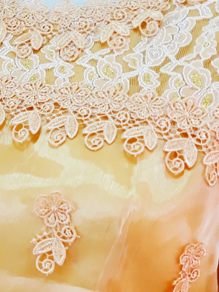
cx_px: 90
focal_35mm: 83
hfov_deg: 17.8
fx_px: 700
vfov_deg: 22.9
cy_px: 273
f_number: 1.7
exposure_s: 1/50
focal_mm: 3.71
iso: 100
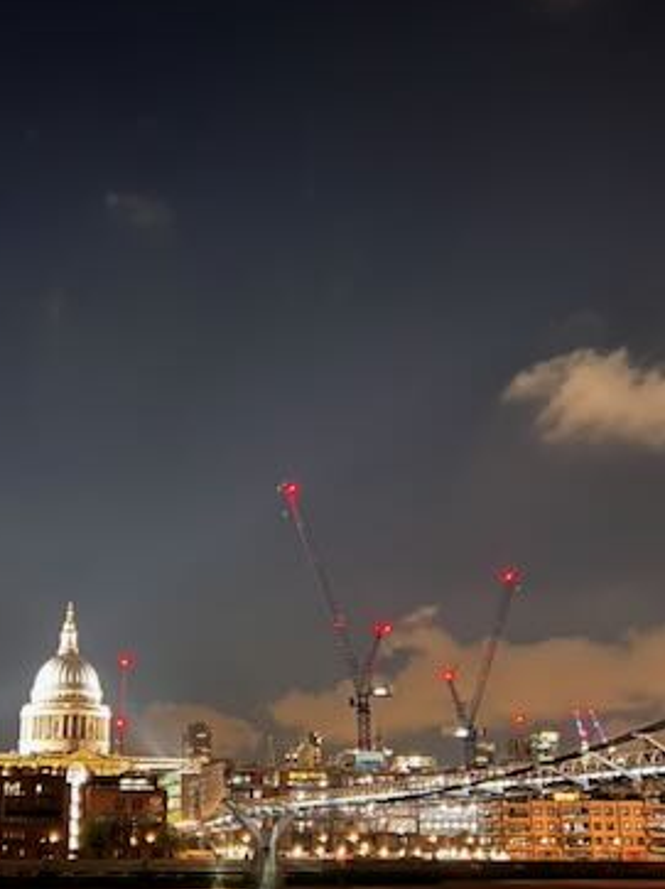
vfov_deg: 41.2
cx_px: 196
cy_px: 484
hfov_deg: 31.1
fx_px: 1180
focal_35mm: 46
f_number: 1.5
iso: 800
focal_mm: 5.7
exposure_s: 1/5
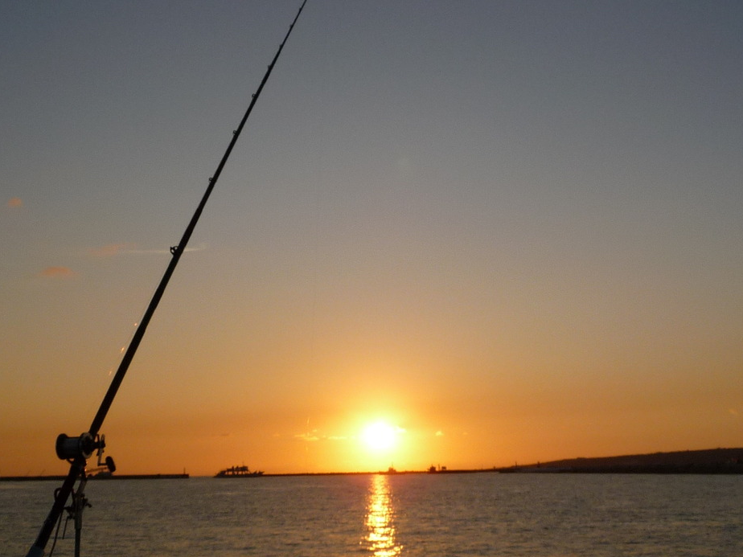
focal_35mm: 51
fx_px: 1095
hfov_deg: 37.5
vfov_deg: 28.6
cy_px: 296
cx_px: 381
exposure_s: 1/320
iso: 100
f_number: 8
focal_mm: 4.7
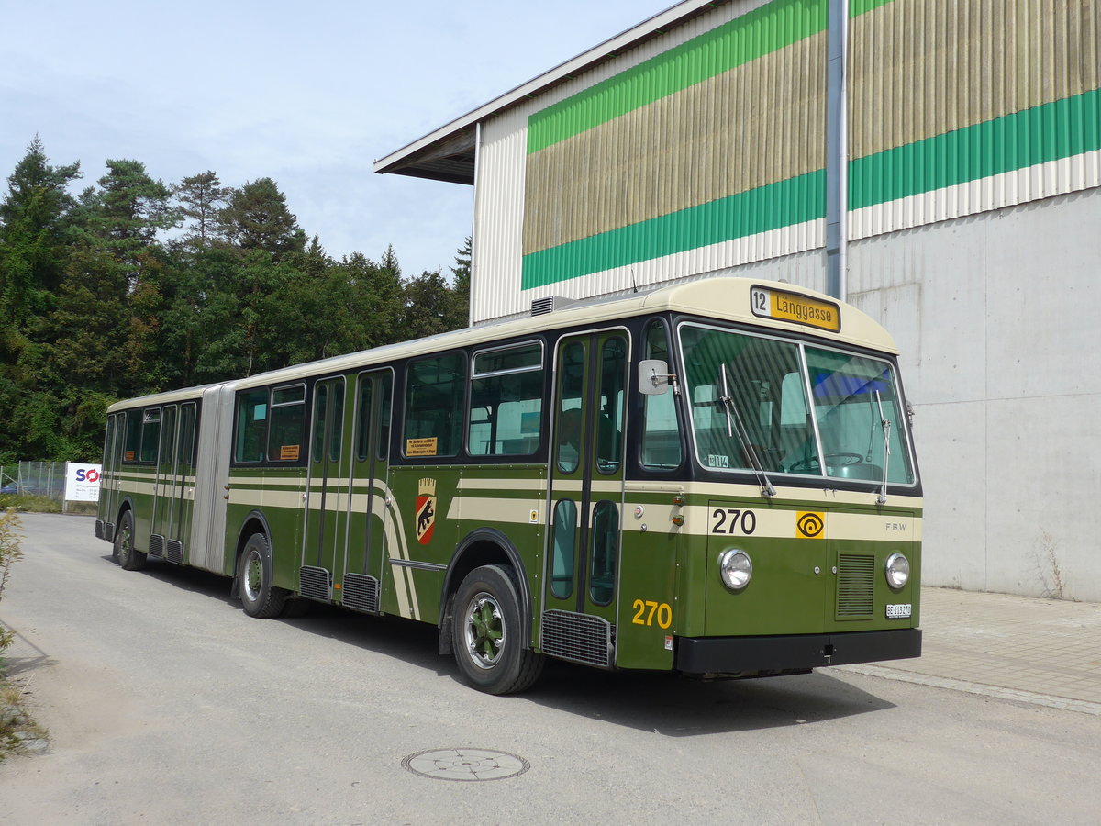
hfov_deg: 54.0
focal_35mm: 34
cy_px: 413
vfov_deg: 41.8
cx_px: 550
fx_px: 1081
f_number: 2.8
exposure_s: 1/1600
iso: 80
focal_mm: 7
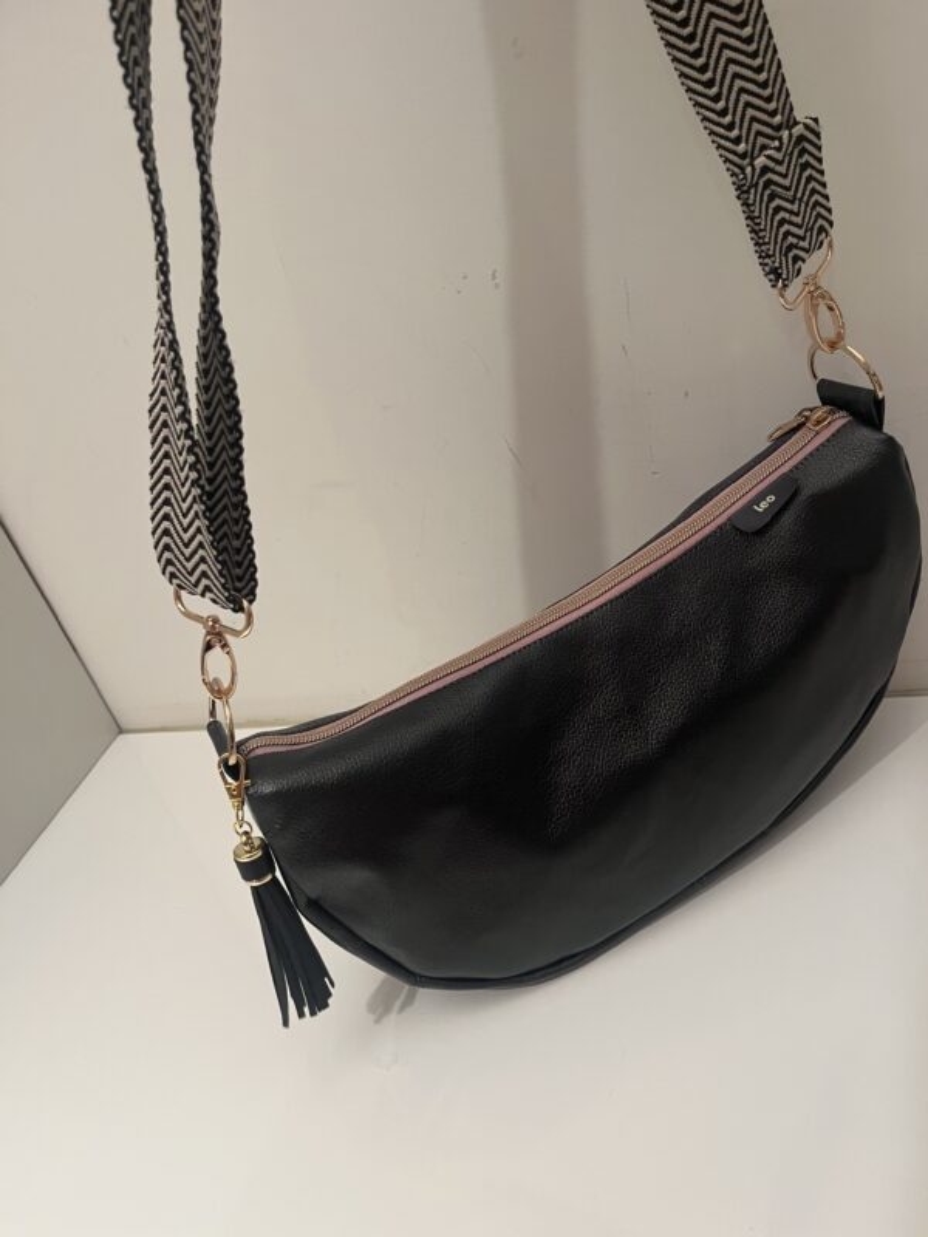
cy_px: 618
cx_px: 464
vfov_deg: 67.3
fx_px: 929
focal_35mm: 26
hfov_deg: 53.1
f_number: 1.6
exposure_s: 1/50
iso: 200
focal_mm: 5.1
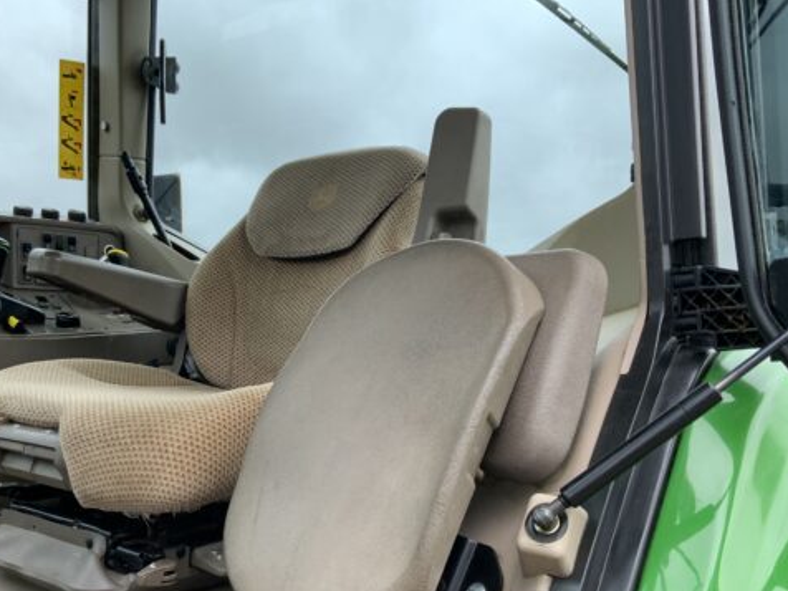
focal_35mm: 39
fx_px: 888
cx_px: 324
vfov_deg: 36.4
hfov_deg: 47.6
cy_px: 394
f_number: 1.8
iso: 50
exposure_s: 1/122
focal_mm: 3
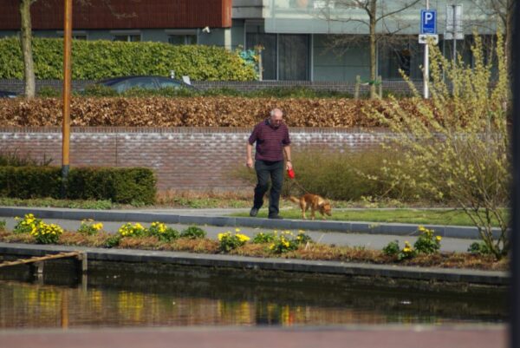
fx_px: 6504
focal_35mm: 450
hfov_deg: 4.6
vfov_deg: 3.1
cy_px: 174
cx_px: 260
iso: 100
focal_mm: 300
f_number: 5.6
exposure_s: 1/500
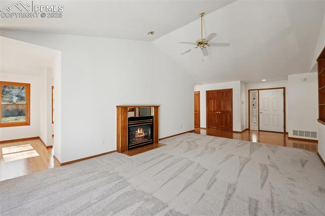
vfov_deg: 77.3
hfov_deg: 100.4
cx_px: 162
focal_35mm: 15
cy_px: 108
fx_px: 135
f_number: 4.5
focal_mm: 15
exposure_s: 1/80
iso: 400
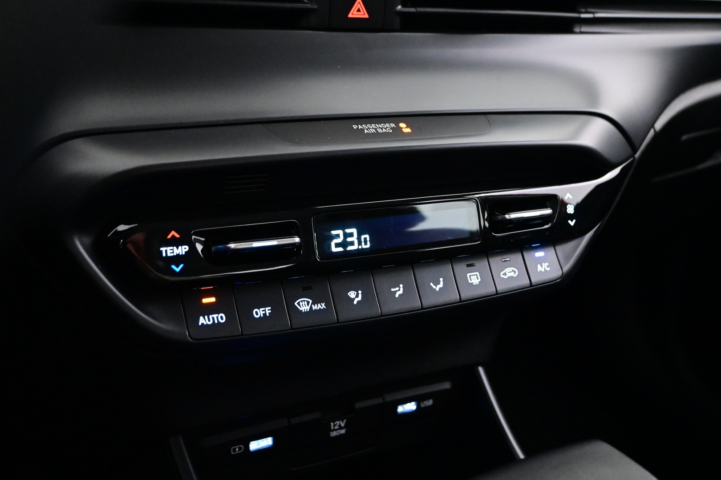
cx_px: 360
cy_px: 240
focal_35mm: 34
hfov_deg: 55.1
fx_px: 691
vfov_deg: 38.4
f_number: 4.2
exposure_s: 1/40
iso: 7200
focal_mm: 23
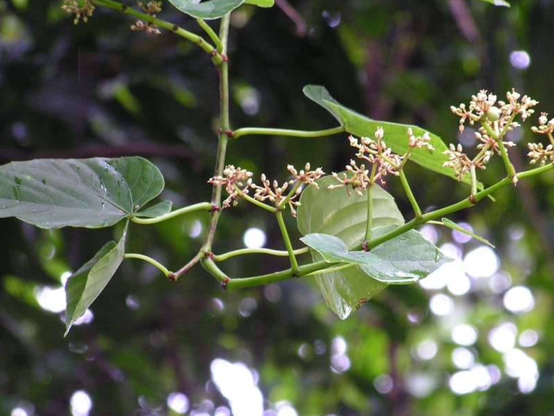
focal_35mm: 310
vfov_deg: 4.8
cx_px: 322
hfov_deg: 6.4
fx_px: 4962
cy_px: 199
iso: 200
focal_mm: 39.8
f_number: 3.2
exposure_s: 1/125
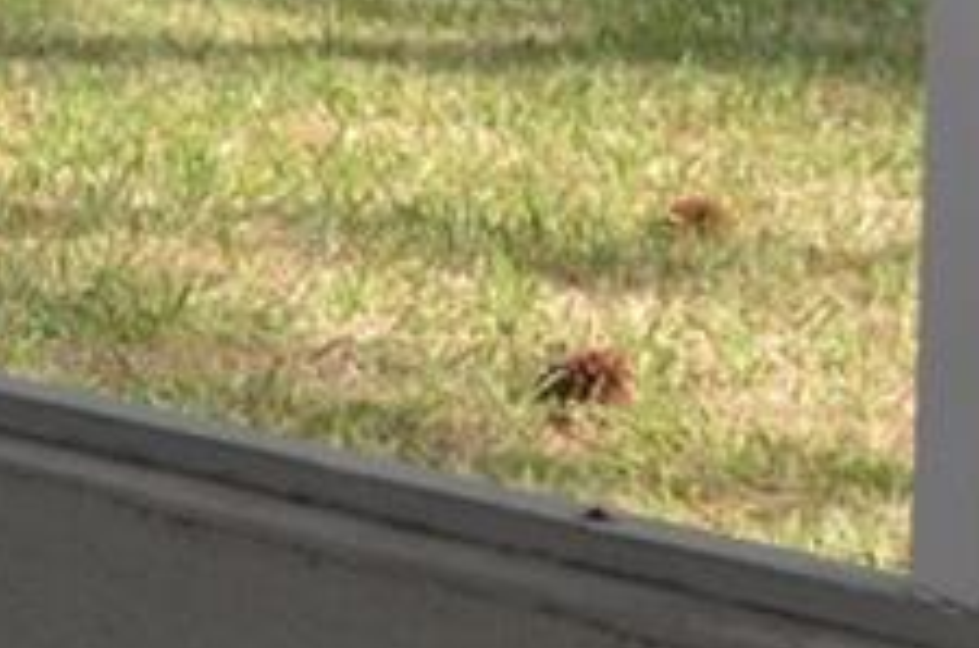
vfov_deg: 7.0
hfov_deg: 8.7
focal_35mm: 192
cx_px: -2010
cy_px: -424
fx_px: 5210
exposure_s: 1/60
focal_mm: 18
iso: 100
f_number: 8
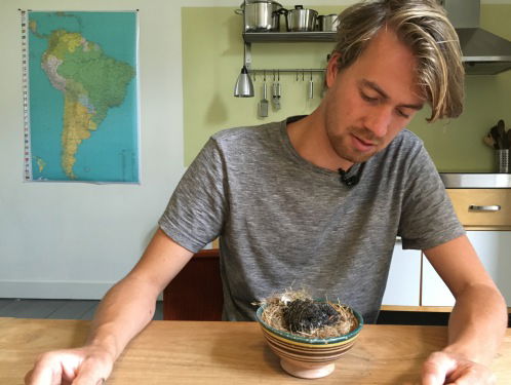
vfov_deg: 48.3
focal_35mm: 29
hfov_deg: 61.6
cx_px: 256
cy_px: 192
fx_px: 429
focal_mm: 4.15
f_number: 2.2
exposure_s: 1/25
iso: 200
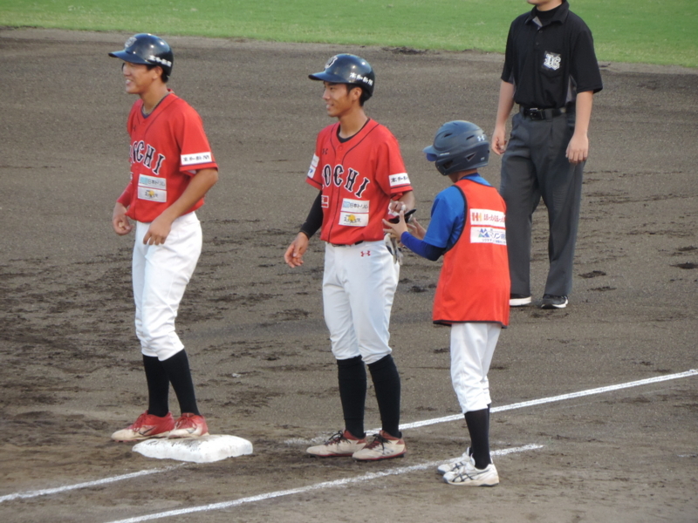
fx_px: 11090
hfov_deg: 3.6
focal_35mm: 550
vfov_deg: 2.7
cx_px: 349
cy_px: 262
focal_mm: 98.1
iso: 400
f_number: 4.9
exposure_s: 1/80
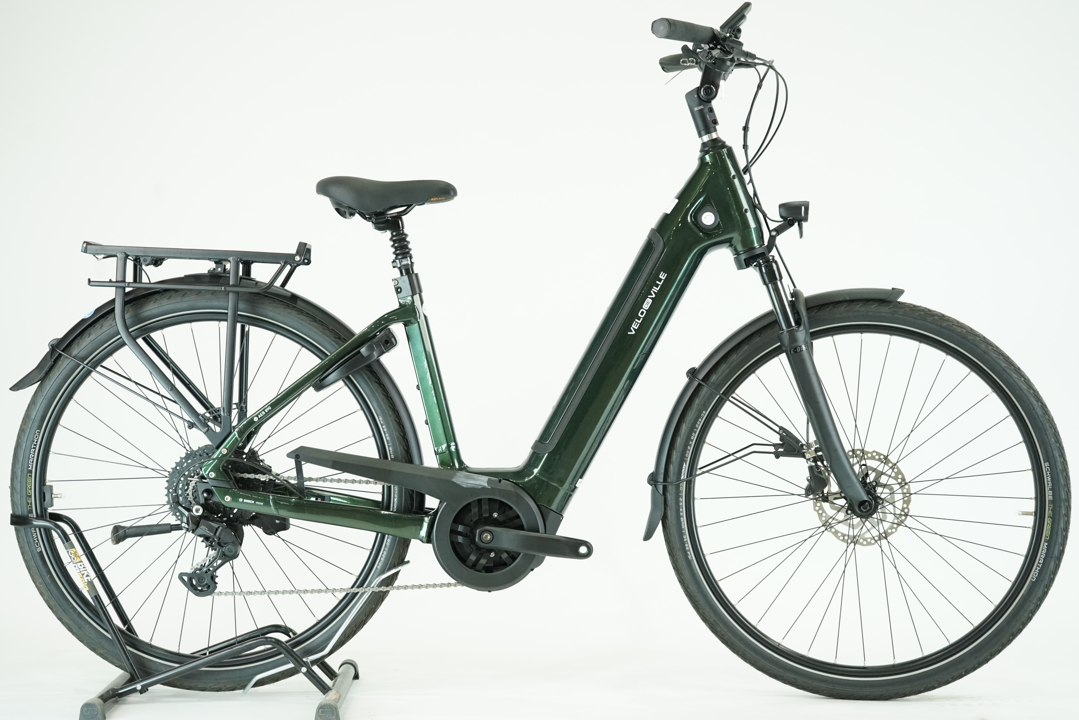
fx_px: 1708
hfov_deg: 35.1
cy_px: 360
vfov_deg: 23.8
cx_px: 540
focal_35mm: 57
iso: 2000
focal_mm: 57
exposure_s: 1/200
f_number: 5
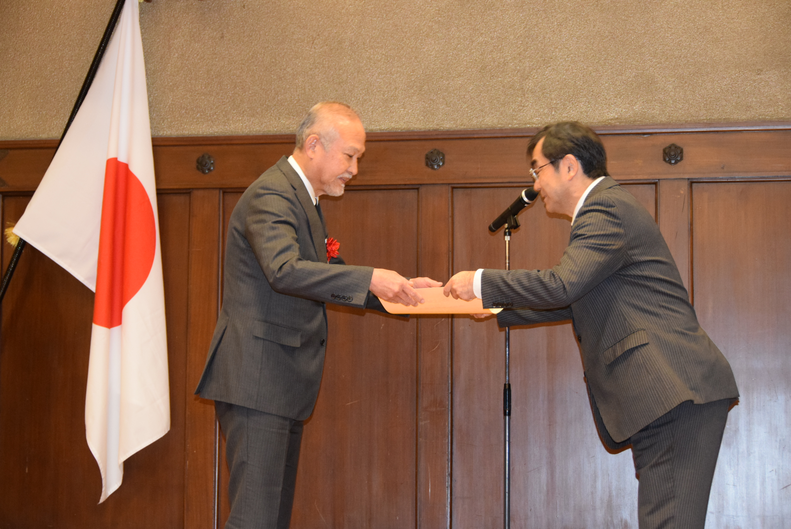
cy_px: 264
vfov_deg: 16.6
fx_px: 1814
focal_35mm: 82
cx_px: 396
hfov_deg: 24.6
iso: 2500
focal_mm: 55
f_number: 4.8
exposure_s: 1/60
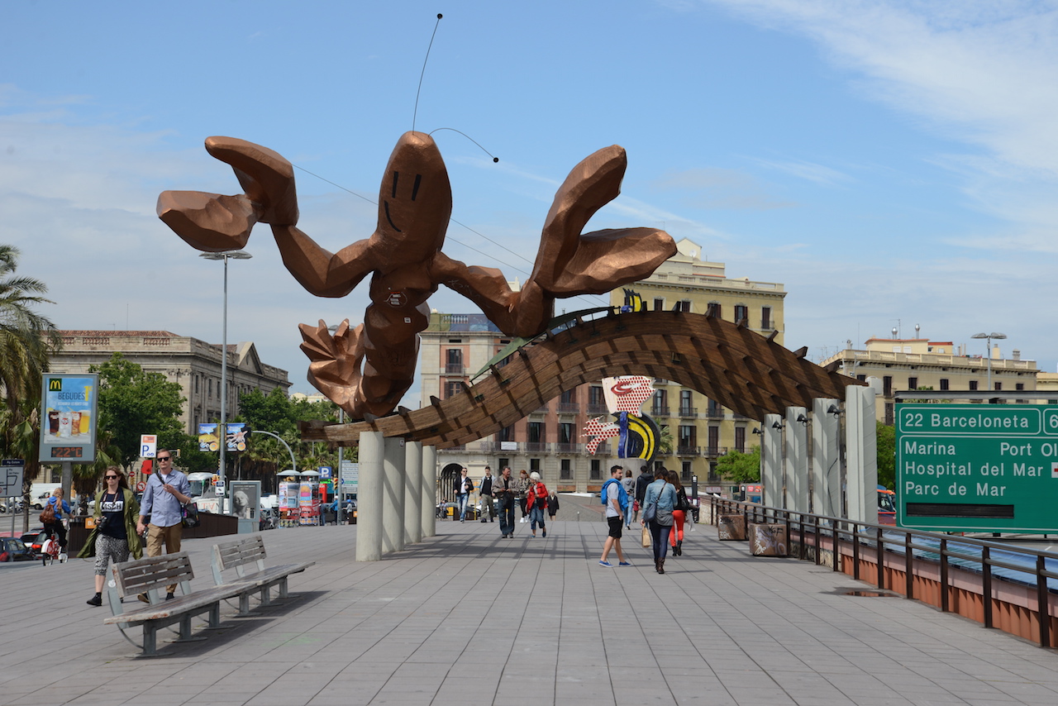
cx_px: 529
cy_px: 353
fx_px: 1646
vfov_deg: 24.2
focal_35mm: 56
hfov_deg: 35.6
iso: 200
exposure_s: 1/640
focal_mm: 56
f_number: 6.3
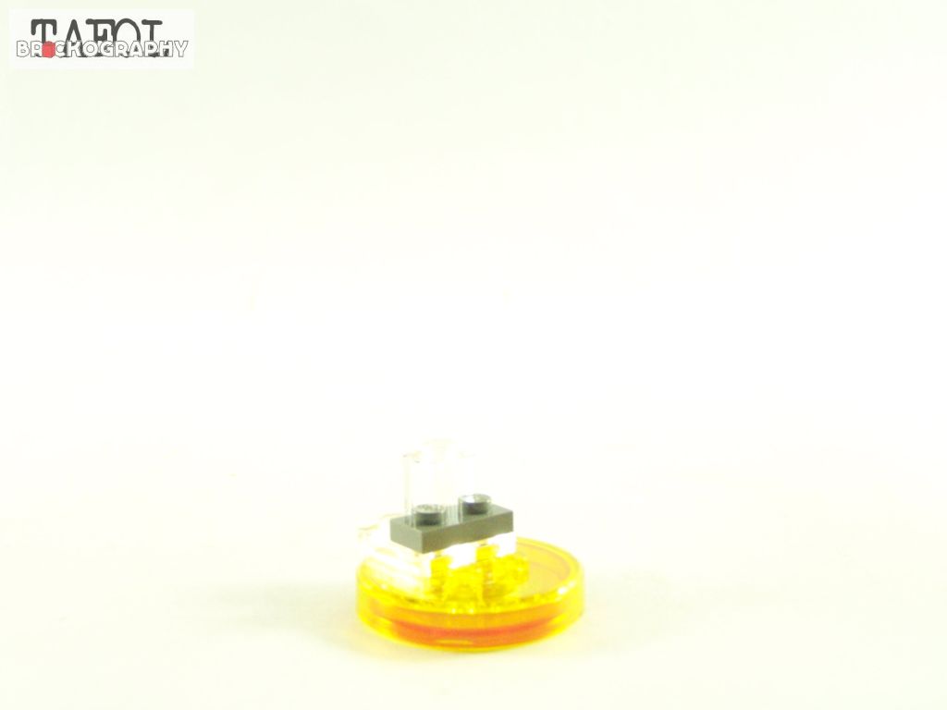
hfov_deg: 32.7
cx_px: 474
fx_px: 1614
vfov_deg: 24.8
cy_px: 355
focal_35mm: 59
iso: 400
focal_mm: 9.8
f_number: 3.1
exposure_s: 1/60
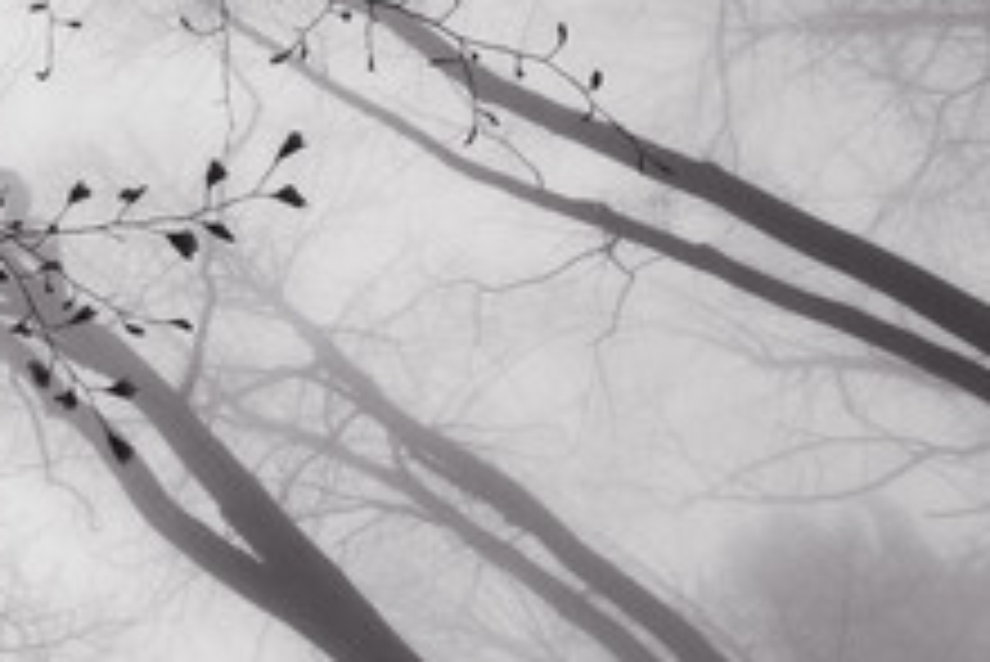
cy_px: -110
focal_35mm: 82
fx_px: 2256
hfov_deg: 20.0
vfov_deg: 16.1
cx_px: -648
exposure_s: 1/160
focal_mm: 24
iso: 400
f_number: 16
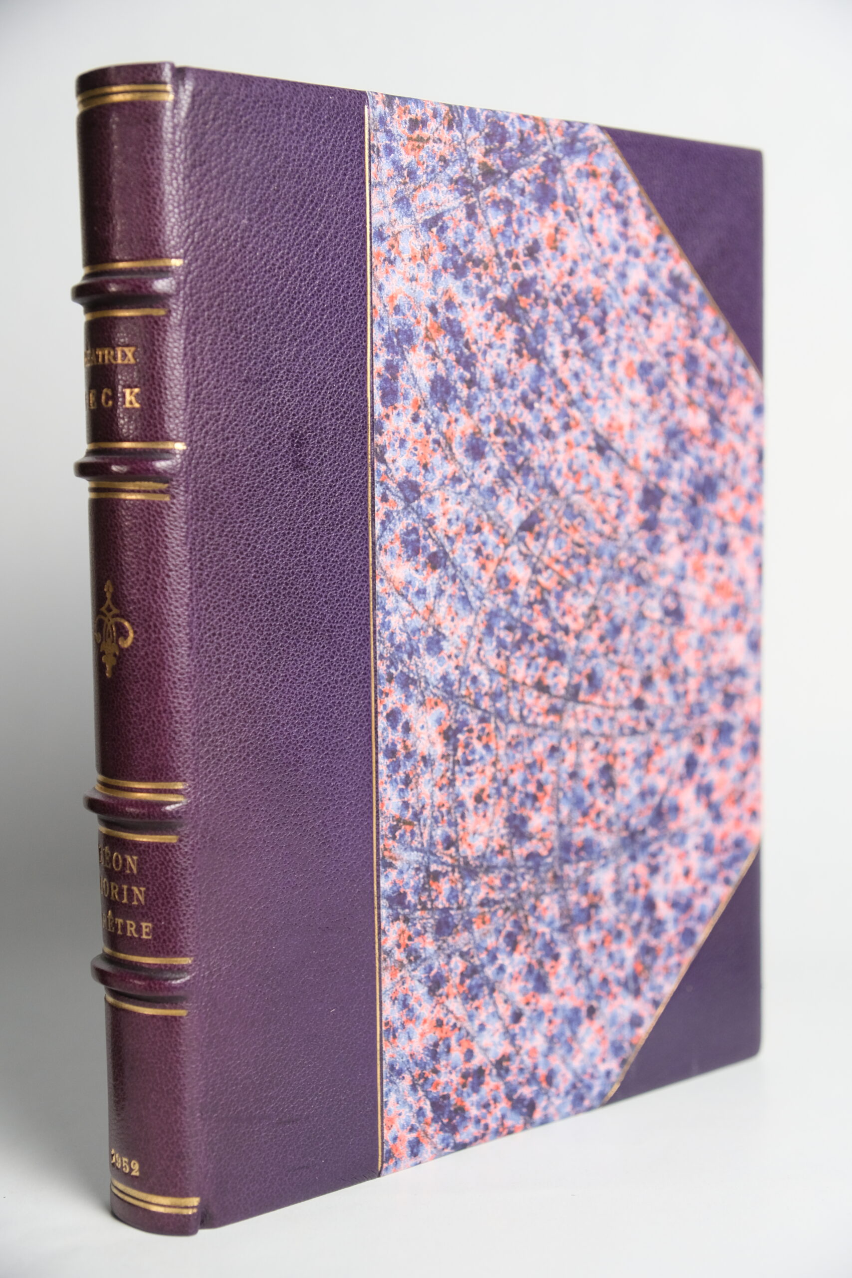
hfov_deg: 28.1
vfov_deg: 41.1
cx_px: 426
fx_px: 1704
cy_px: 639
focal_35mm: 48
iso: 800
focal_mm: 32.1
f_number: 4
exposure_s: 1/100
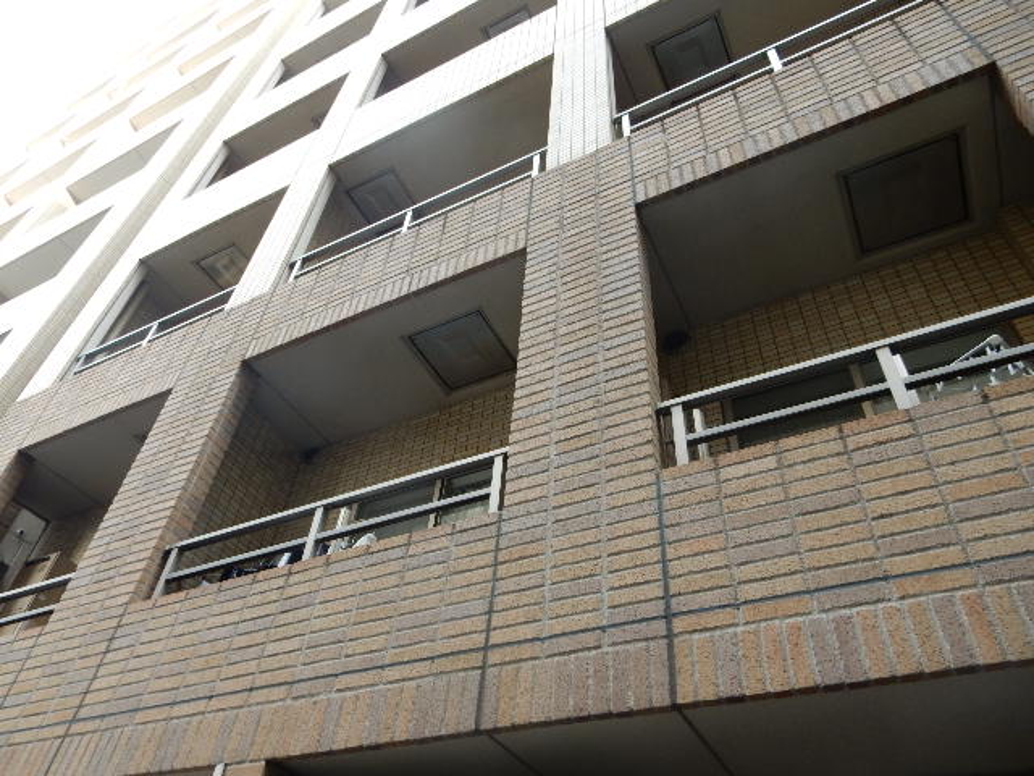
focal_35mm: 25
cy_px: 388
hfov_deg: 69.4
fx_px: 747
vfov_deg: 54.9
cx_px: 517
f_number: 3.7
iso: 125
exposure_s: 1/60
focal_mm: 4.5
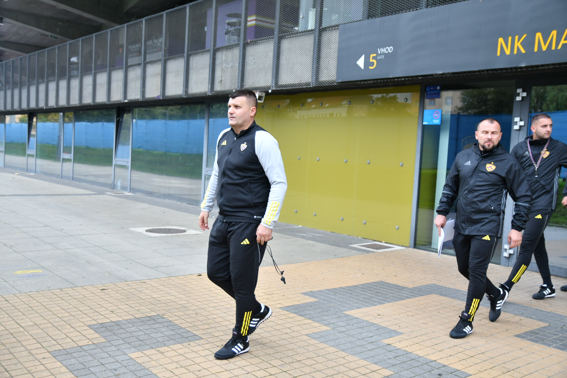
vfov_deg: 34.2
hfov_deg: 49.6
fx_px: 614
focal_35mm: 39
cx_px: 284
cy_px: 189
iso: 500
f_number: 2.8
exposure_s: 1/500
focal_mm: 26
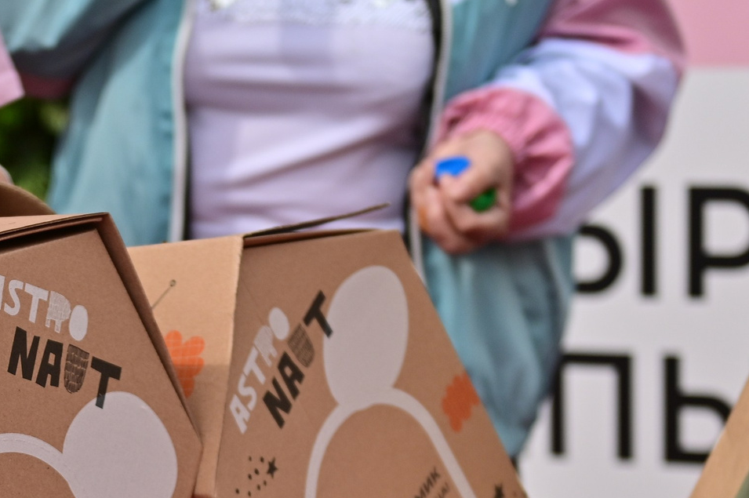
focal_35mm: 134
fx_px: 2785
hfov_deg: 15.1
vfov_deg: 10.0
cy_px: 613
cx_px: 42
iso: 160
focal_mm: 50
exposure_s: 1/5000
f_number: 2.8
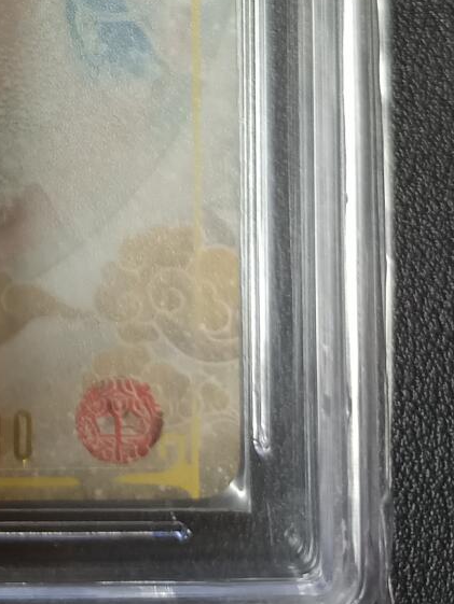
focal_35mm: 77
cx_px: -198
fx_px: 1346
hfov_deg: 17.5
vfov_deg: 22.3
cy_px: -216
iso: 931
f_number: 1.7
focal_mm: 5.31
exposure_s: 1/50
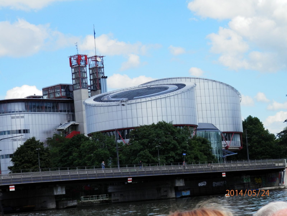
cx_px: 144
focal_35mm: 97
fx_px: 804
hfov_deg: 20.2
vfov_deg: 15.2
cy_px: 108
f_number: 4.9
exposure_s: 1/500
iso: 80
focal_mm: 17.3
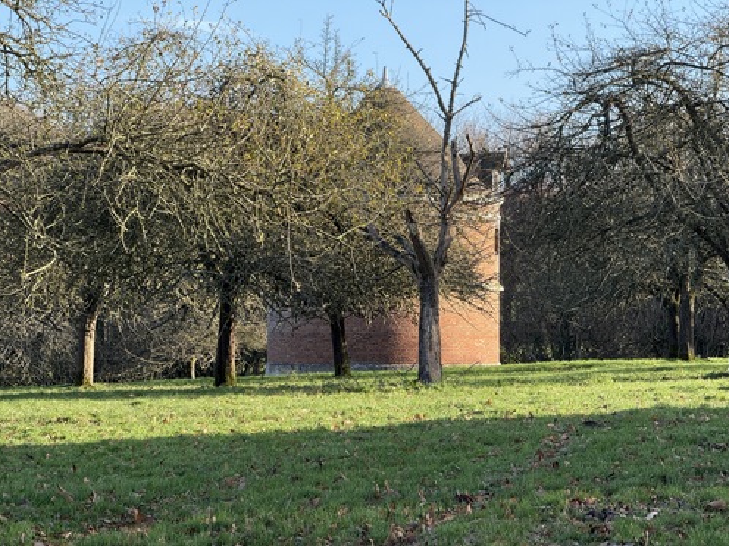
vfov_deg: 12.2
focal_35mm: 121
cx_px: 366
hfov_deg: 16.3
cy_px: 272
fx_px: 2548
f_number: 2.8
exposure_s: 1/256
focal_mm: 15.66
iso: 64
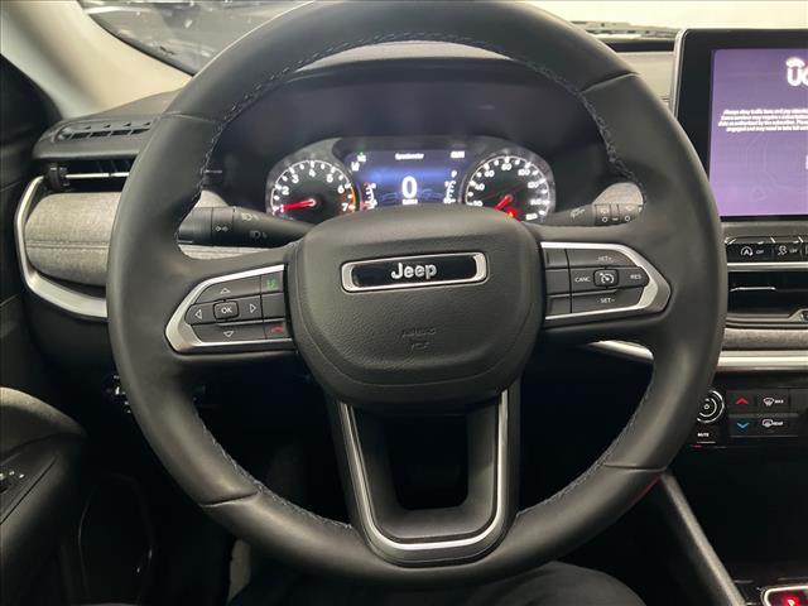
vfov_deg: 53.1
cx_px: 404
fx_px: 607
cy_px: 303
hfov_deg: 67.3
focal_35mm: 26
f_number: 1.5
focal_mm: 5.7
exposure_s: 1/40
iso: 500
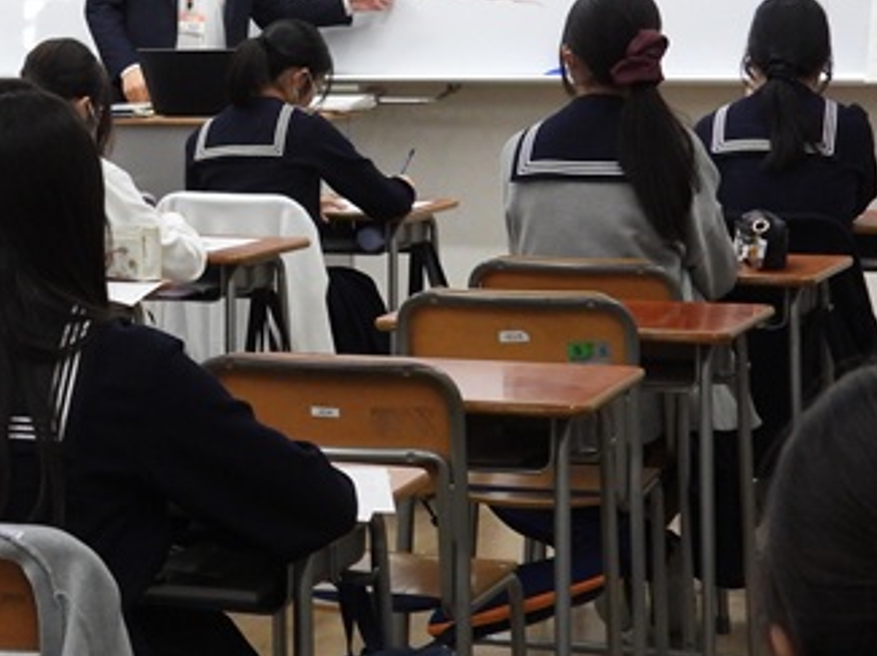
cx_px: -42
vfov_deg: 13.9
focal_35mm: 106
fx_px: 2684
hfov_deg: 18.0
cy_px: 169
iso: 400
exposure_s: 1/80
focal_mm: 8.9
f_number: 3.5
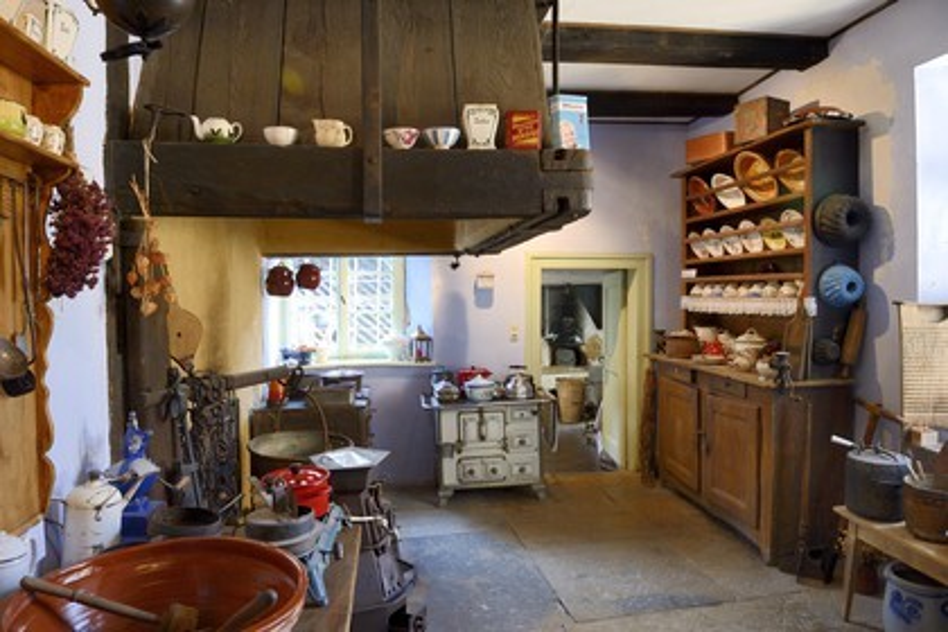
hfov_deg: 73.7
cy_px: 316
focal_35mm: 24
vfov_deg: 53.1
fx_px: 632
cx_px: 474
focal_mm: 24
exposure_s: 1/20
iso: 1600
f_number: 8
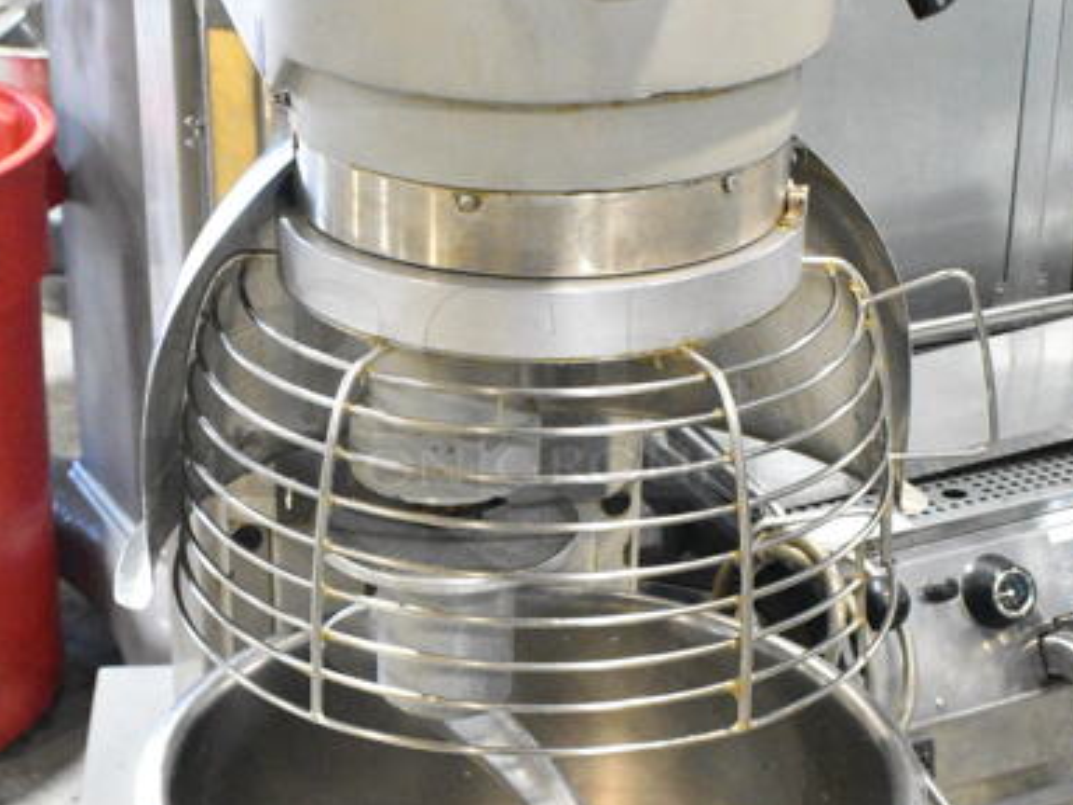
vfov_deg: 20.4
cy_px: 351
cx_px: 447
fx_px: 2236
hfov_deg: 26.9
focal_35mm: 72
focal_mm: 21
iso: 6400
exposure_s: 1/250
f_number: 6.3
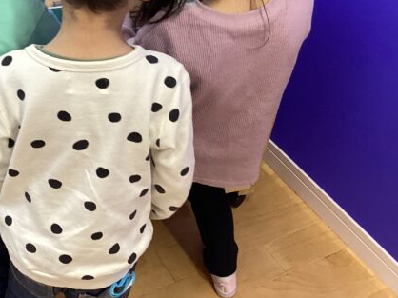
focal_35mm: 57
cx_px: 82
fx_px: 655
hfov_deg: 32.9
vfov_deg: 25.0
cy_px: 44
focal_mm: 3.3
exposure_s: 1/50
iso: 100
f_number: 2.4
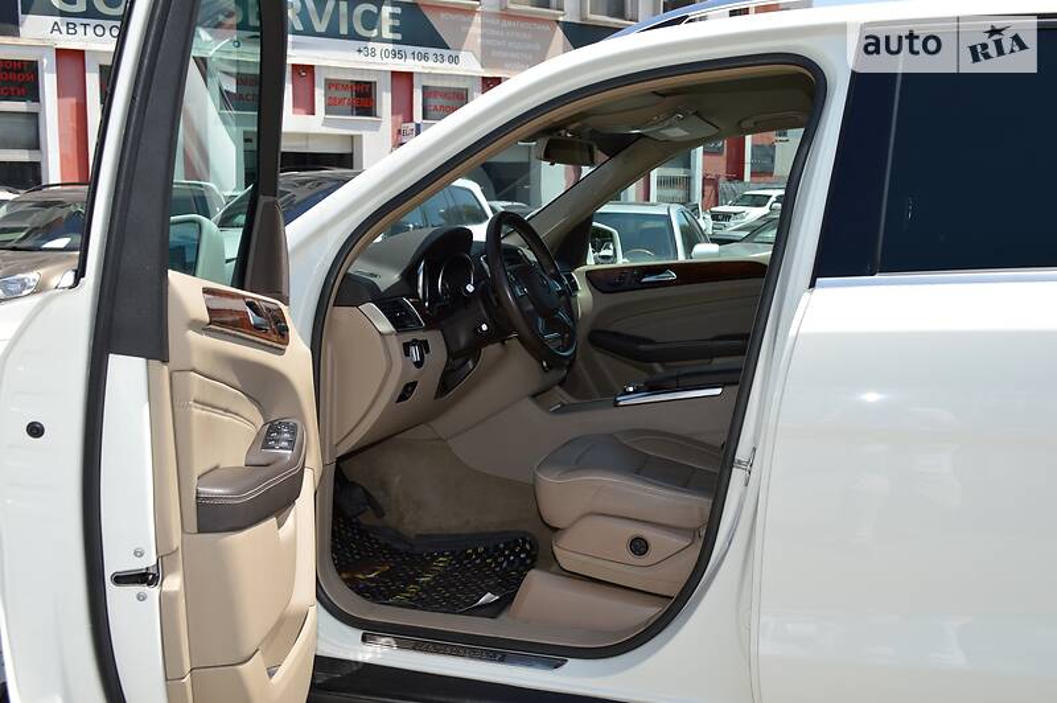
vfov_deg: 36.8
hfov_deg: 53.2
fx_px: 1056
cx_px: 528
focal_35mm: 36
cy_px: 352
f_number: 7.1
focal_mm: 24
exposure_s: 1/200
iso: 100
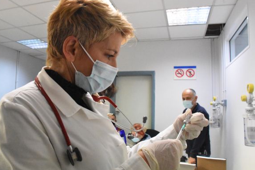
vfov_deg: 43.6
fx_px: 212
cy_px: 90
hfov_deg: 61.8
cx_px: 114
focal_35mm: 30
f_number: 9
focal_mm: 18
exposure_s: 1/320
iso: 16000
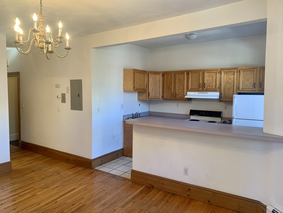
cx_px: 142
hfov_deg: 67.3
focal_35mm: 26
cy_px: 106
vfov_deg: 53.1
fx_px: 213
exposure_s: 1/60
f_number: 1.8
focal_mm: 4.25
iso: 100
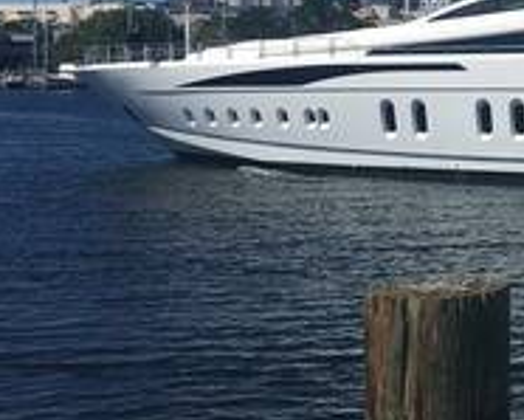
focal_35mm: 81
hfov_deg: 22.0
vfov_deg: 18.7
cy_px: 51
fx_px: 1257
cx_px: 604
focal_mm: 4.15
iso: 25
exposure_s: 1/3663
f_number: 2.2
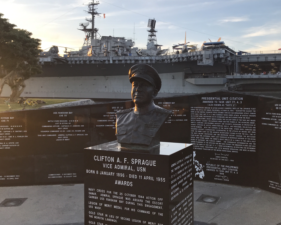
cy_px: 95
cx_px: 179
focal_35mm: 36
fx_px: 299
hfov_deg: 49.7
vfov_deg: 41.0
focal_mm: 3.99
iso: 20
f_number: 1.8
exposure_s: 1/195
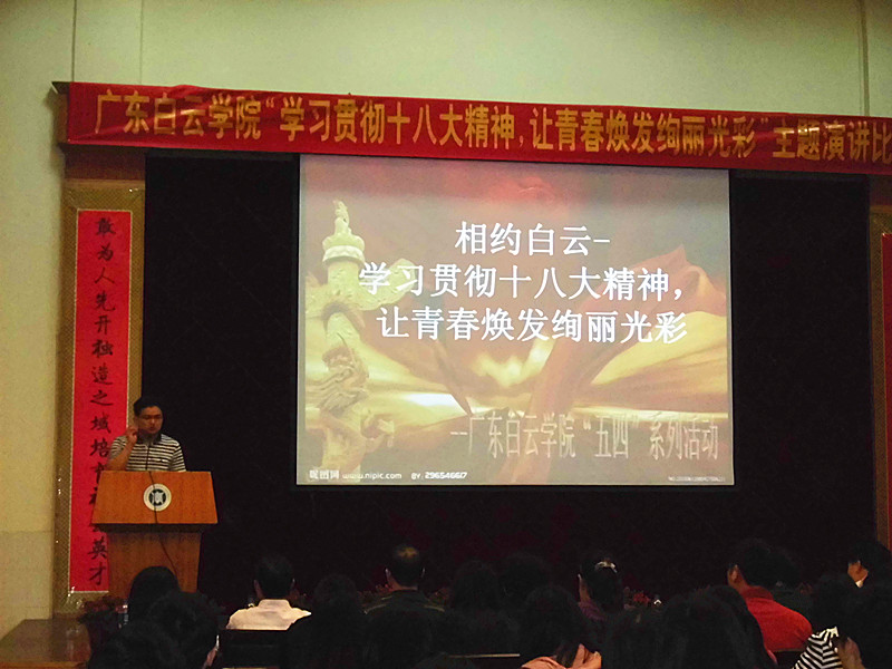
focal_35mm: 60
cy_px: 334
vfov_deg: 24.4
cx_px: 446
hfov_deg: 32.2
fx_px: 1546
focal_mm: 10.7
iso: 400
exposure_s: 1/60
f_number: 3.9
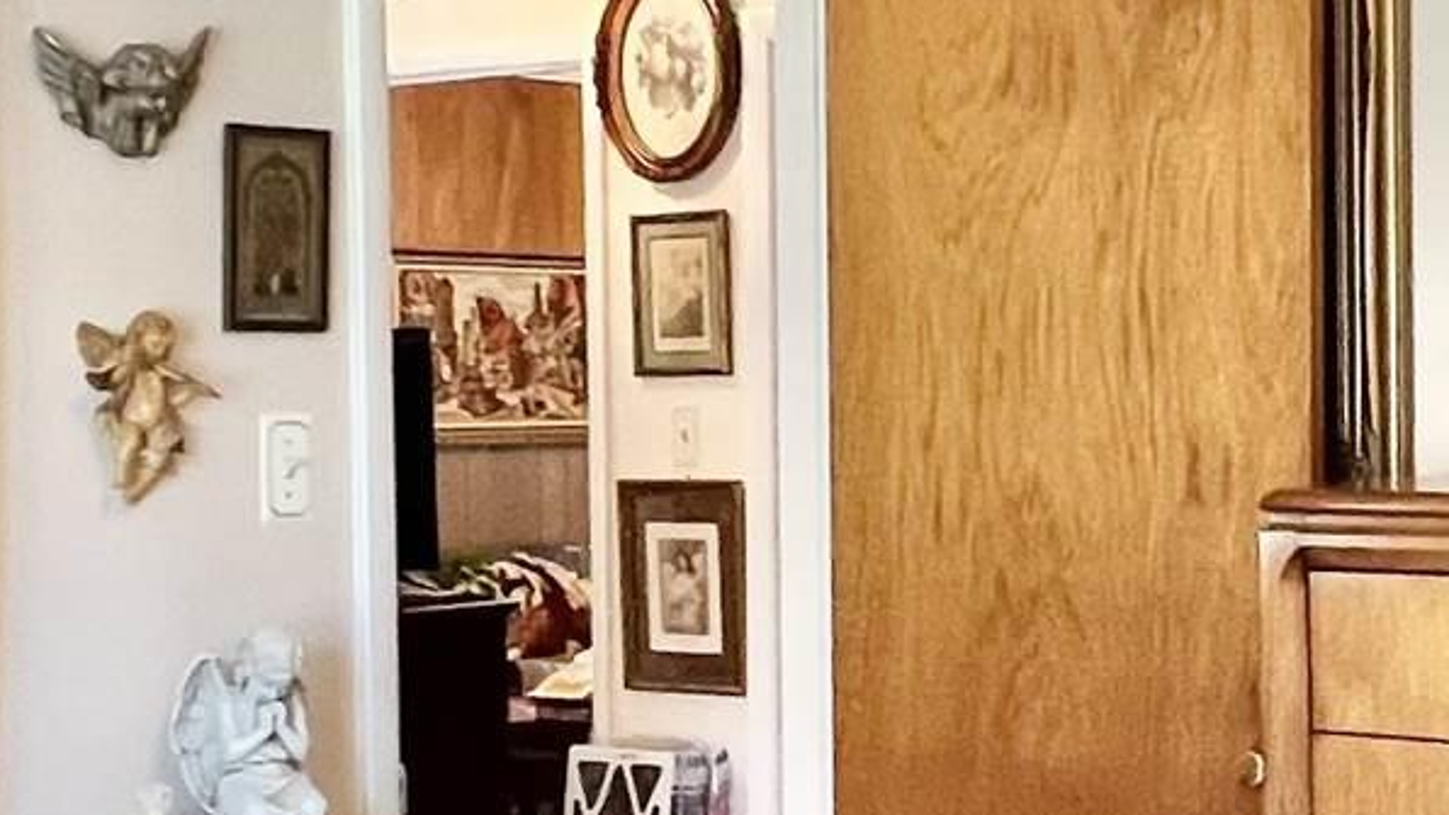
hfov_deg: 28.4
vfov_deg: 16.5
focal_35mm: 73
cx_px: 1157
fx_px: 2804
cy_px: 540
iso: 320
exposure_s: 1/60
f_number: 1.8
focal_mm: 1.57
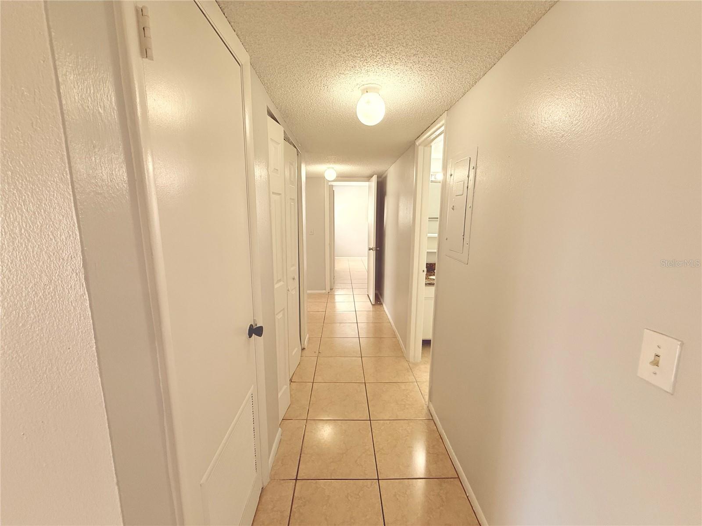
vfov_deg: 85.7
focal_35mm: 14
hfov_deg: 102.1
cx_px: 351
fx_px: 284
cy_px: 263
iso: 200
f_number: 2.2
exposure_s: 1/120
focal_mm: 2.22
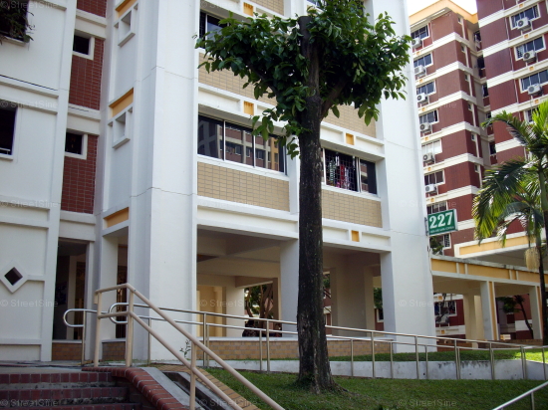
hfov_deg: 50.2
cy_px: 205
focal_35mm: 37
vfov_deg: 38.6
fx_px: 585
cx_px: 274
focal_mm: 6.2
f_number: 2.8
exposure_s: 1/320
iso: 80
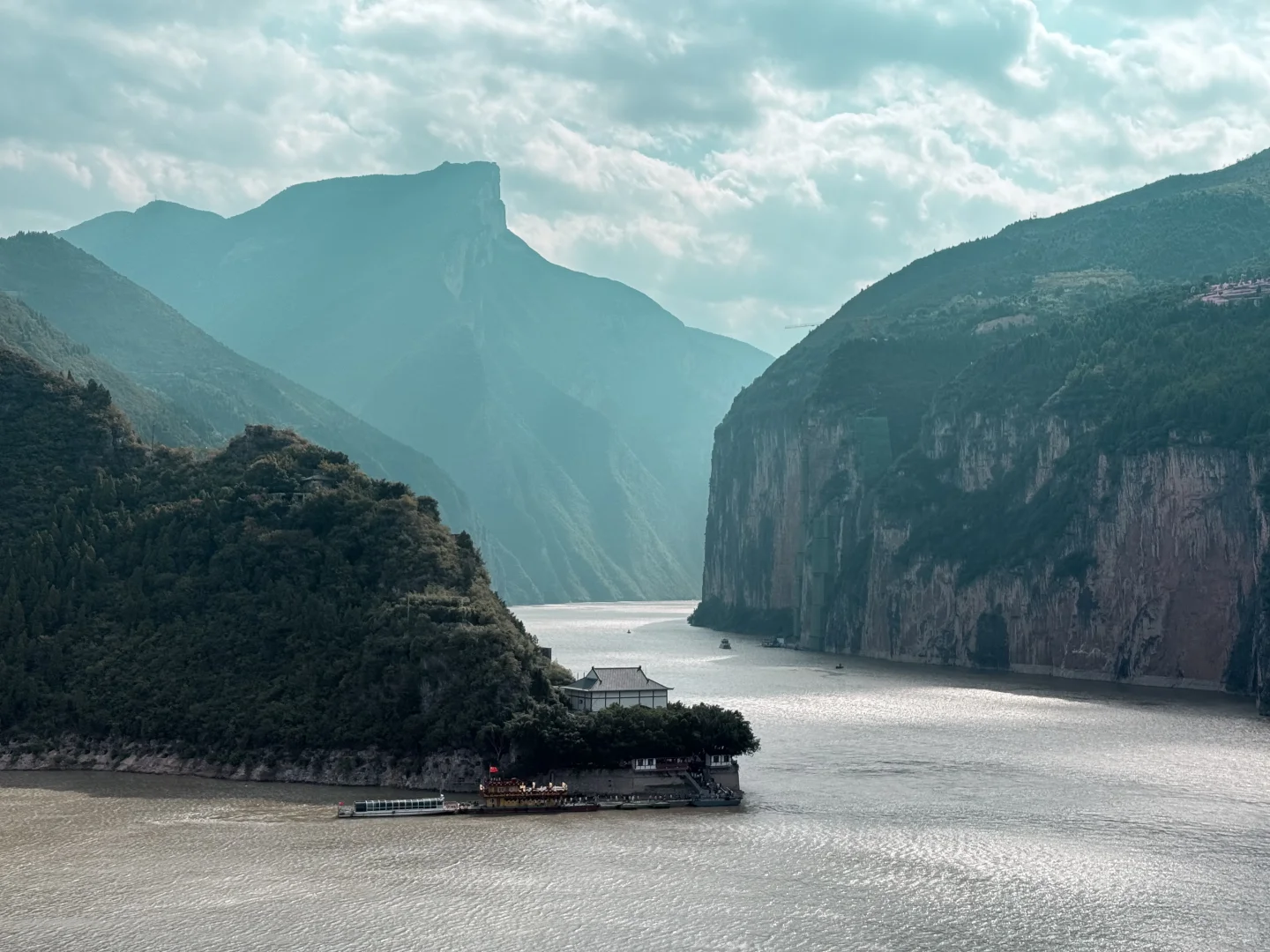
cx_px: 635
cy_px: 476
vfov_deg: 30.3
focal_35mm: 48
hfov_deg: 39.7
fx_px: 1761
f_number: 1.78
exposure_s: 1/7143
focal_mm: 6.76
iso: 100
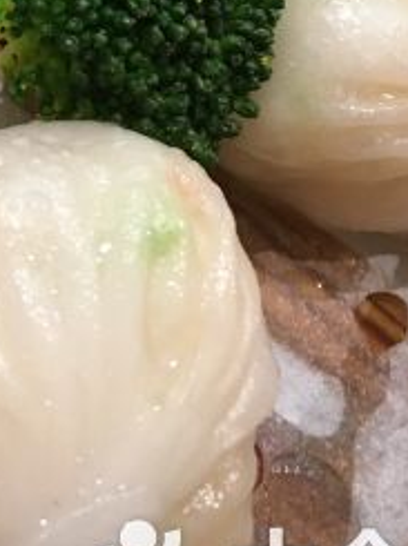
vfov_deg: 22.0
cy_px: -91
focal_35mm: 83
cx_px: 72
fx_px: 1308
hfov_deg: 17.6
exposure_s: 1/17
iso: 80
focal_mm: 4.15
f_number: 2.2
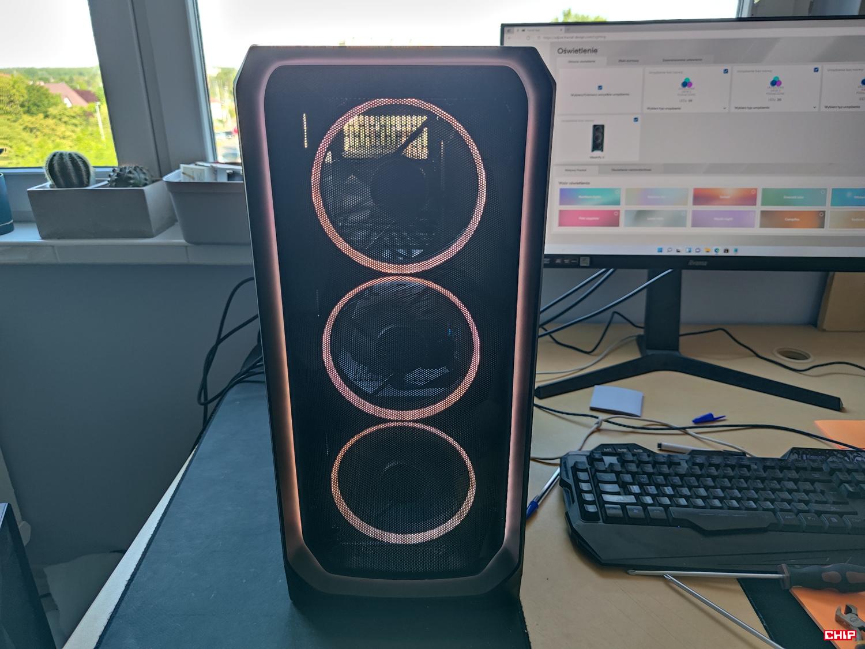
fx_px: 600
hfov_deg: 71.6
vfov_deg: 56.8
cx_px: 432
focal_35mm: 24
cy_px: 324
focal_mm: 6.78
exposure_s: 1/25
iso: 400
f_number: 1.85
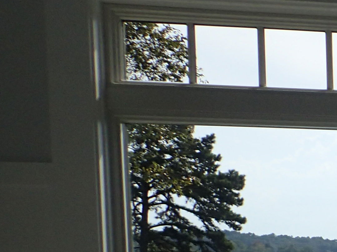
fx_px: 1041
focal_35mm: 107
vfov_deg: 13.1
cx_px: 710
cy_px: 370
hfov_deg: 14.6
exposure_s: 1/200
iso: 100
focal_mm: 4.5
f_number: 8
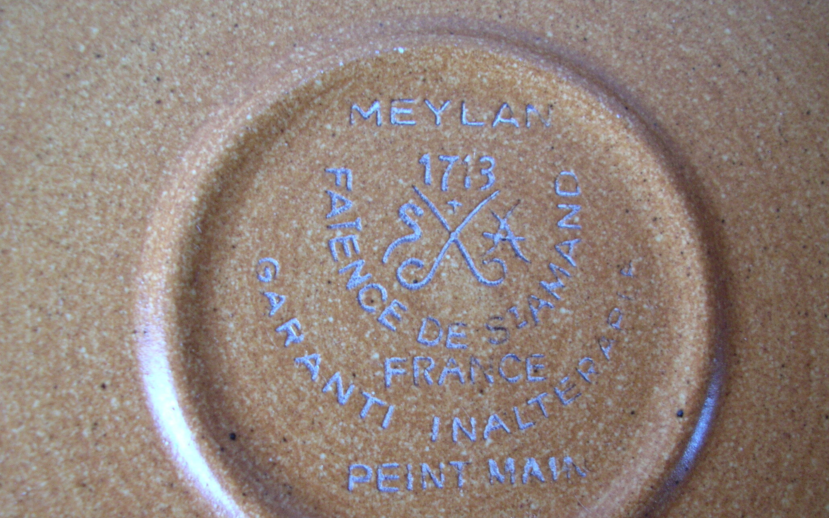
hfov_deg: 48.2
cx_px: 415
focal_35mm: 41
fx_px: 926
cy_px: 322
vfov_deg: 31.1
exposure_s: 1/5.5
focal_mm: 5.8
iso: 109
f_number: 2.8
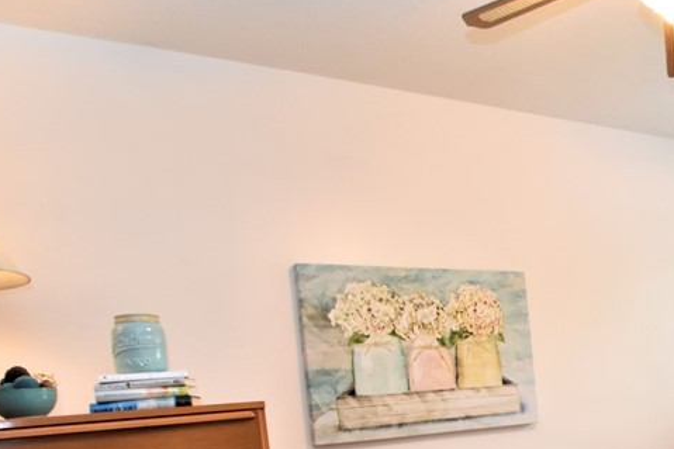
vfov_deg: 36.4
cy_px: 404
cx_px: 701
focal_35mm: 34
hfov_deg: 45.4
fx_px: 636
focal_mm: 10
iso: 1250
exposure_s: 1/80
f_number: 8
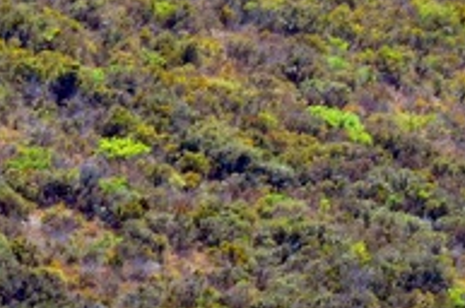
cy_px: 160
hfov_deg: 3.8
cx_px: 526
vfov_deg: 2.5
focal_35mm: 543
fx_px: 7002
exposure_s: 1/60
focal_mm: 70
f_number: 32
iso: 1600
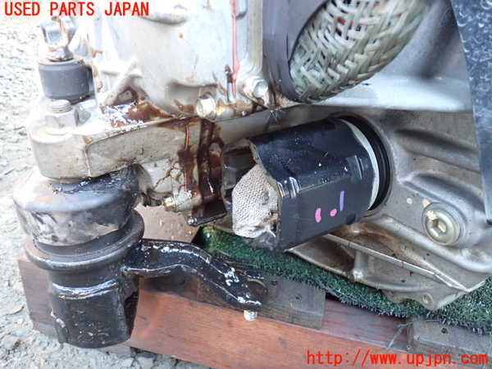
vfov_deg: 46.8
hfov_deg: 60.0
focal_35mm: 30
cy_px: 184
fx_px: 426
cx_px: 246
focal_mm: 5.4
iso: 640
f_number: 2.3
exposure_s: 1/30
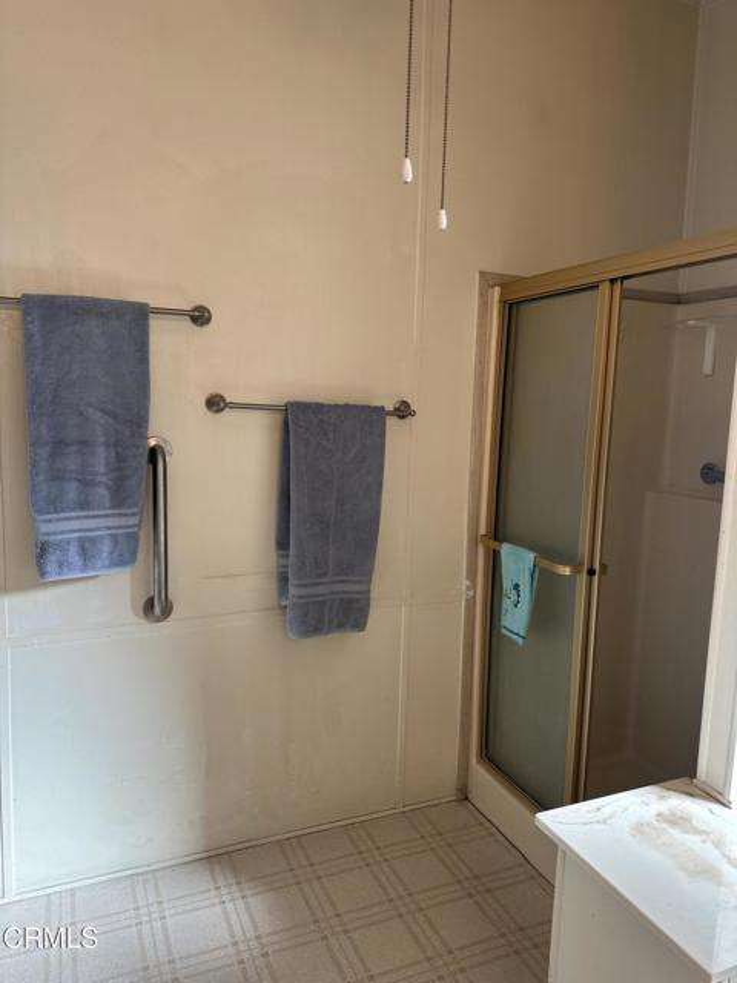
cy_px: 492
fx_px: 681
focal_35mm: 24
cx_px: 368
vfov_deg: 71.6
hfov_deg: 56.8
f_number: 1.78
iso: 64
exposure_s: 1/120
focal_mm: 6.86
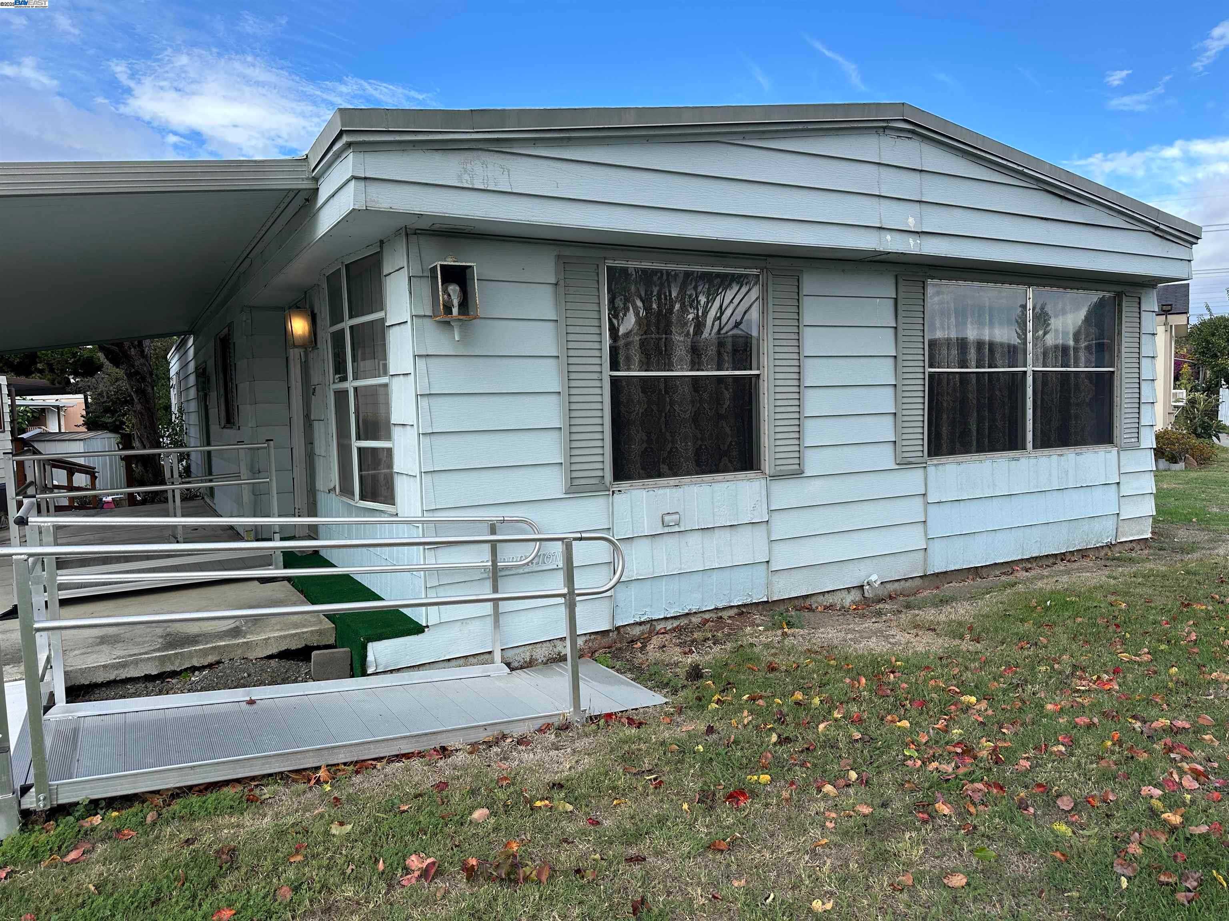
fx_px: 852
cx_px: 614
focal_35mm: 24
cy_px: 460
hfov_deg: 71.6
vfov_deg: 56.8
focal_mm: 6.86
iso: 80
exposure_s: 1/1374
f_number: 1.78
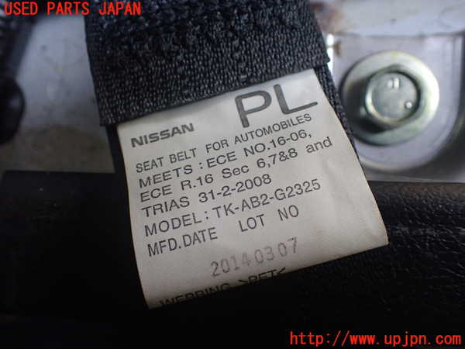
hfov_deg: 56.8
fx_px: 430
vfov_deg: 44.2
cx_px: 232
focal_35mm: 32
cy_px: 174
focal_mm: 5.79
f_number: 2.4
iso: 400
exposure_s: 1/125
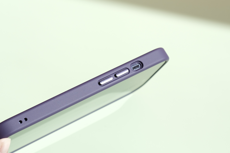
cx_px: 115
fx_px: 537
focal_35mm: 84
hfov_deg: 24.2
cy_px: 76
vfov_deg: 16.3
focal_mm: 56
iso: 320
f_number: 4
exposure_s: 1/800
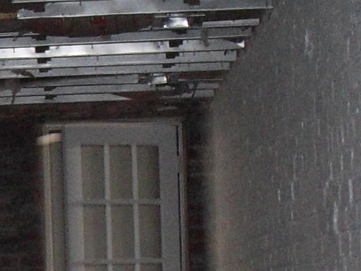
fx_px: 1951
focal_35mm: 187
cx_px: -197
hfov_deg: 10.2
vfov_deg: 7.7
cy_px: 479
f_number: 3.1
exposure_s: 1/60
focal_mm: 6.3
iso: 400
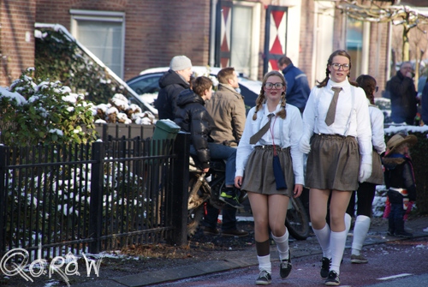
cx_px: 214
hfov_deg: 6.9
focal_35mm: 300
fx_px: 3572
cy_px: 144
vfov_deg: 4.6
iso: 250
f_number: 6.3
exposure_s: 1/320
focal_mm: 200
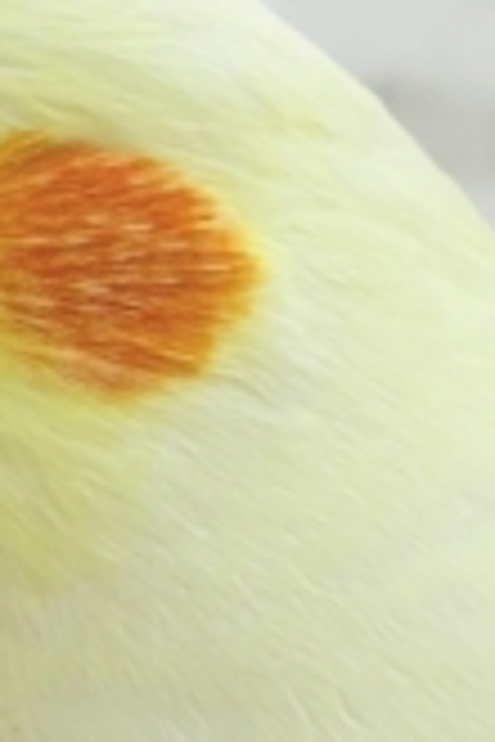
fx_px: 4331
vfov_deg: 9.8
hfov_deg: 6.5
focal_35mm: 210
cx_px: 428
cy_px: 382
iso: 64
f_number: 1.6
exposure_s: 1/100
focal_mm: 5.96
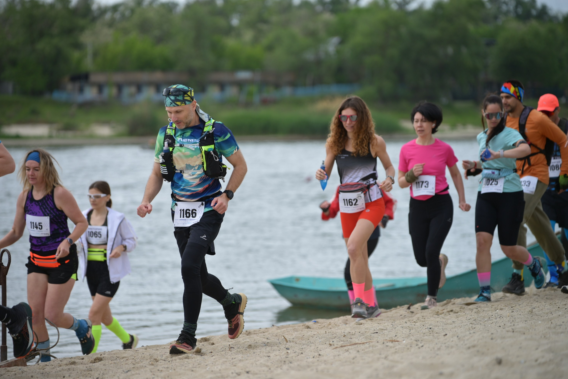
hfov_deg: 15.3
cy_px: 190
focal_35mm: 134
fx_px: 2114
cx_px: 283
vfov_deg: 10.2
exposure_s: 1/800
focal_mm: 131
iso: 160
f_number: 2.8
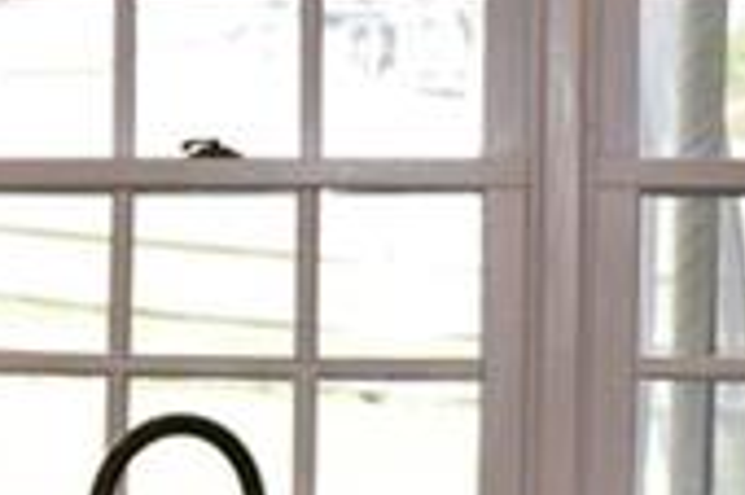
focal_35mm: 235
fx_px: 4858
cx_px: -798
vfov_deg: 5.8
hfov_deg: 8.3
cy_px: 495
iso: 640
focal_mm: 26
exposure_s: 1/125
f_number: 5.6
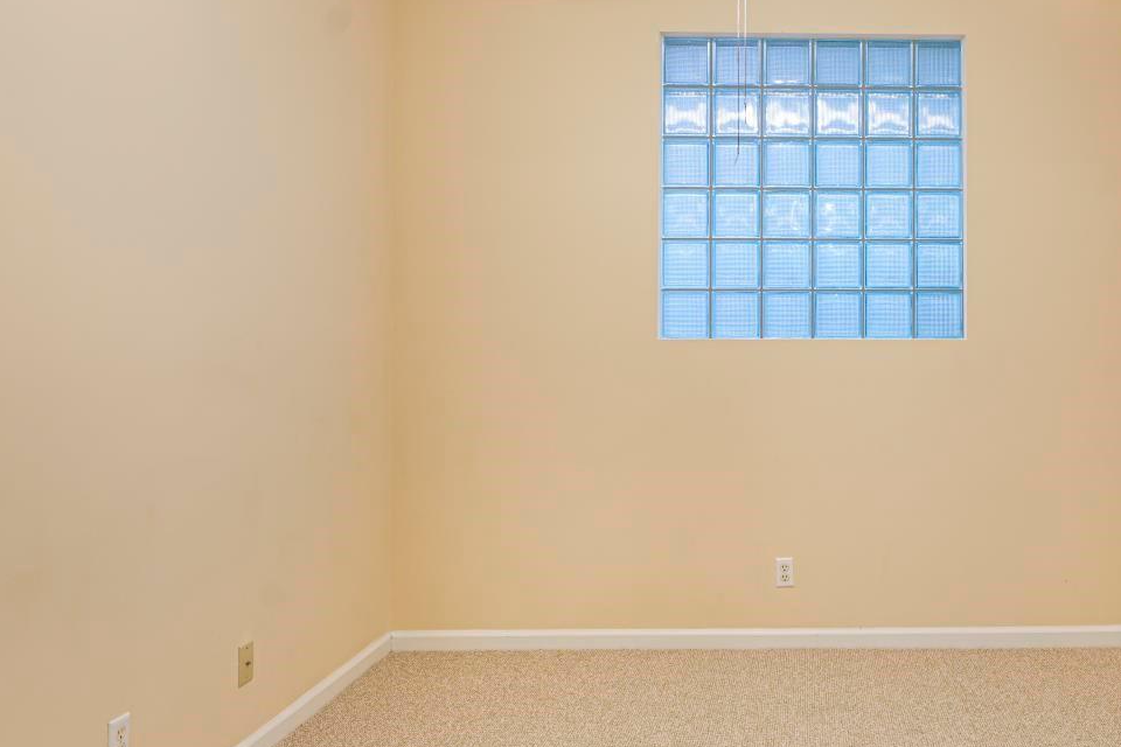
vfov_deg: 43.0
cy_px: 293
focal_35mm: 30
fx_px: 942
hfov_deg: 58.3
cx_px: 840
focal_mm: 14.6
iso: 200
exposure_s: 1/2
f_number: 8
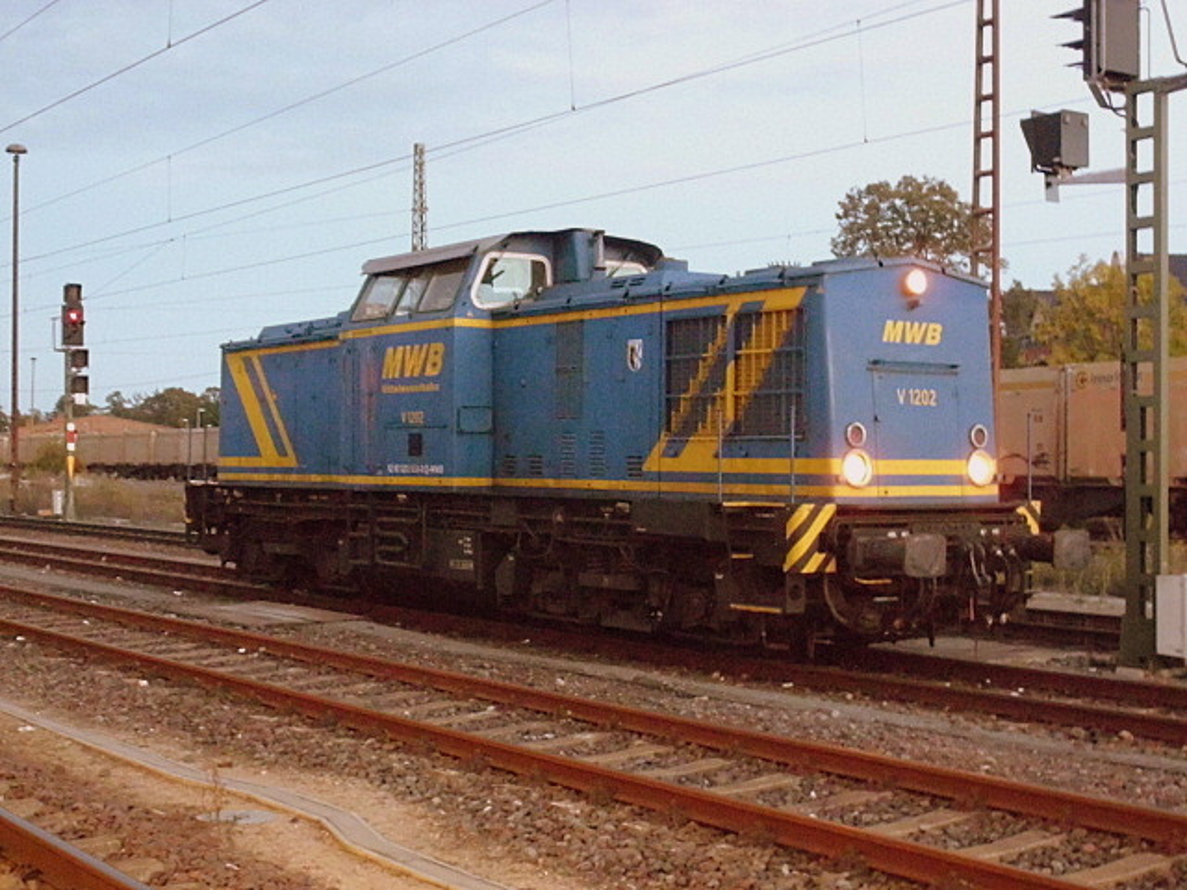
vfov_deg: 28.6
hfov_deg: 37.5
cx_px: 594
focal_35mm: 51
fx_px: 1749
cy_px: 445
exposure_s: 1/5
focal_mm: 9.2
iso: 800
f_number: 4.7
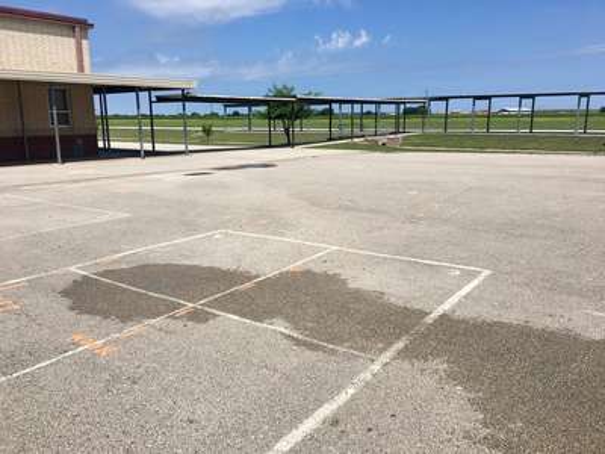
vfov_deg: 48.2
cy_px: 227
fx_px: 507
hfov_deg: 61.7
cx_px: 302
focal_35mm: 29
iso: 25
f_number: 2.2
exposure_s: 1/2404
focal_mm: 4.15
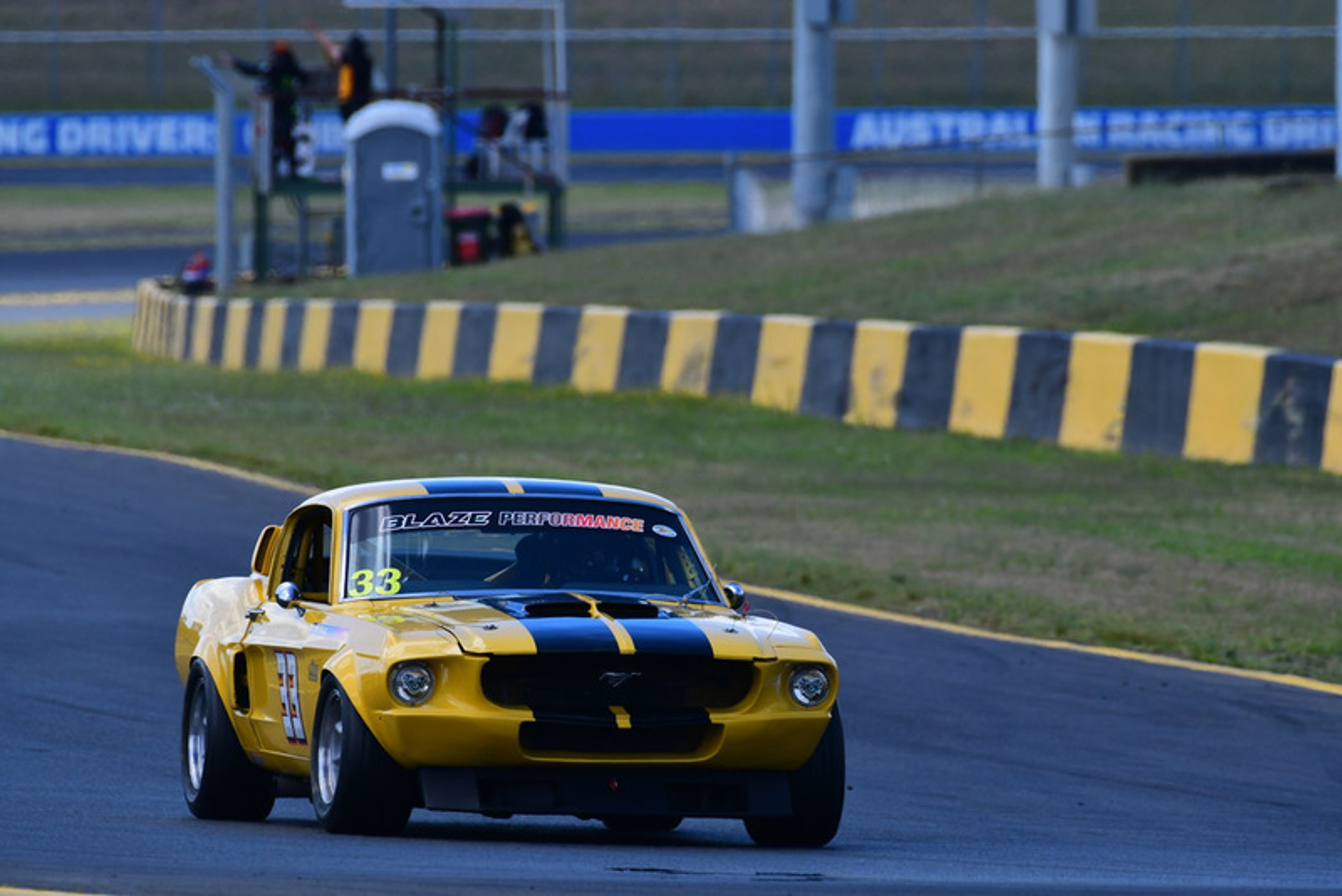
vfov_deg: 1.8
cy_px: 448
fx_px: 27967
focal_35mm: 750
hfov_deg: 2.7
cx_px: 671
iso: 320
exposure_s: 1/640
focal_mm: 500
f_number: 8
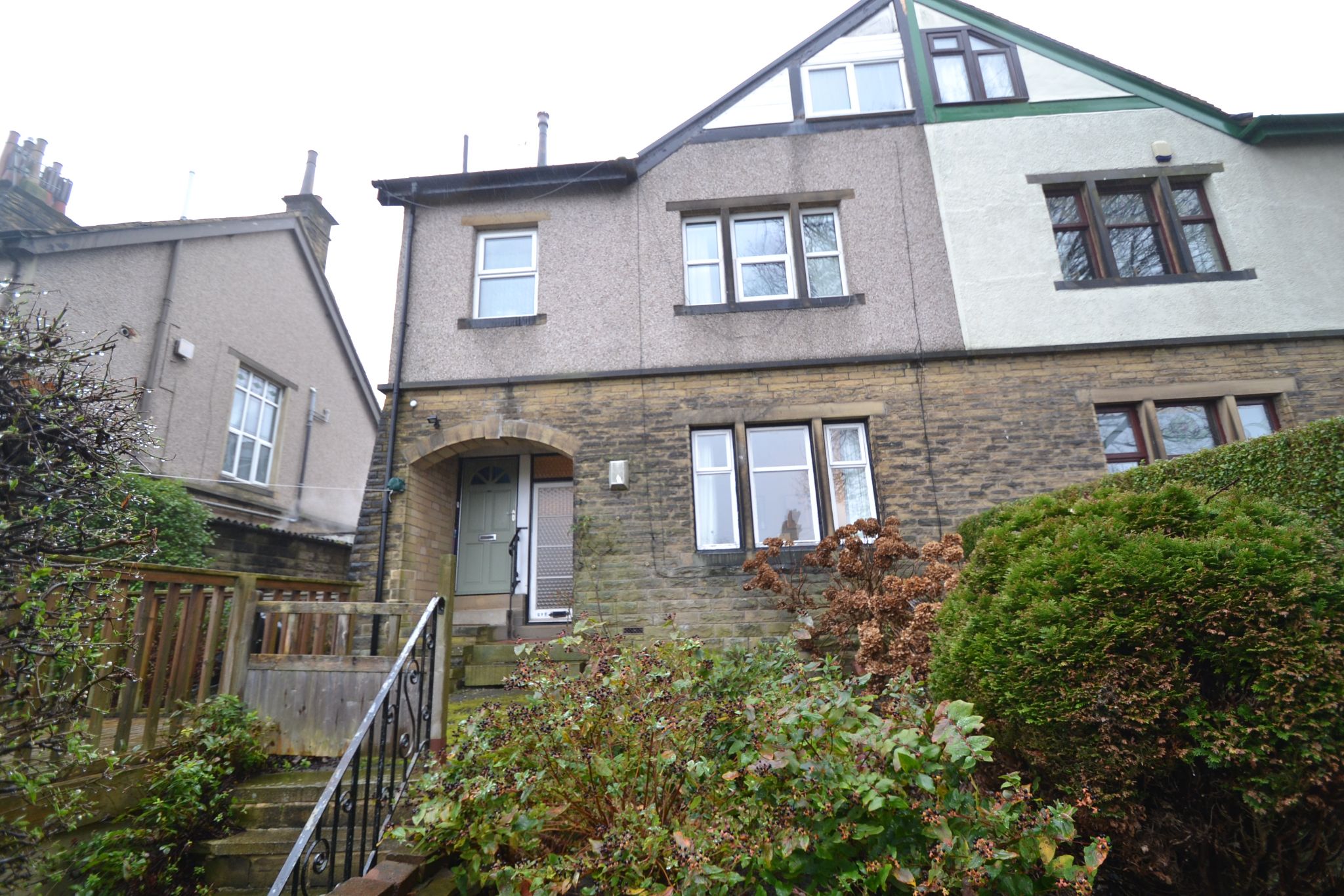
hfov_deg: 100.4
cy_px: 448
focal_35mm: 15
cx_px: 672
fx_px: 560
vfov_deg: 77.3
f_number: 4
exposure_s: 1/60
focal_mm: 10
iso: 400
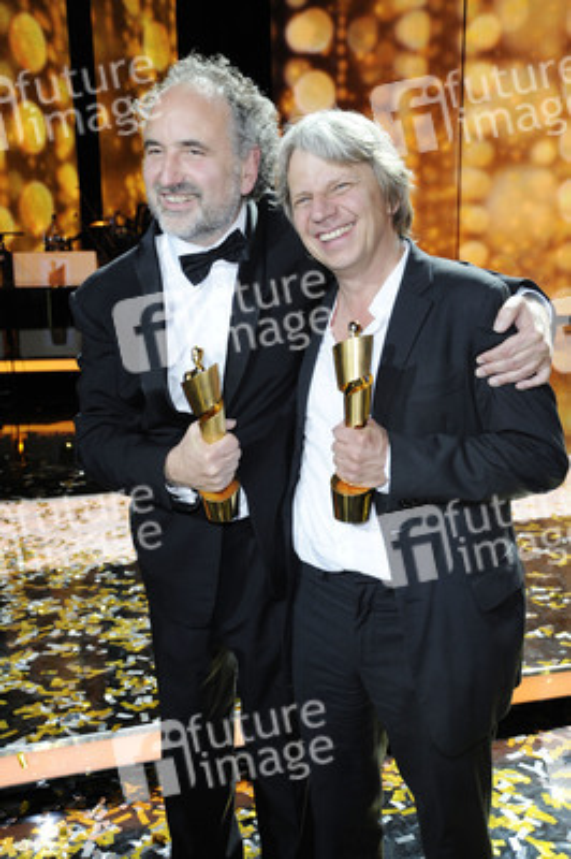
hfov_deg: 31.8
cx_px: 286
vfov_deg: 46.4
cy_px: 430
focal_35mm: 42
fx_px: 1001
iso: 1600
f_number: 5.6
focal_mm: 42
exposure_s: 1/100
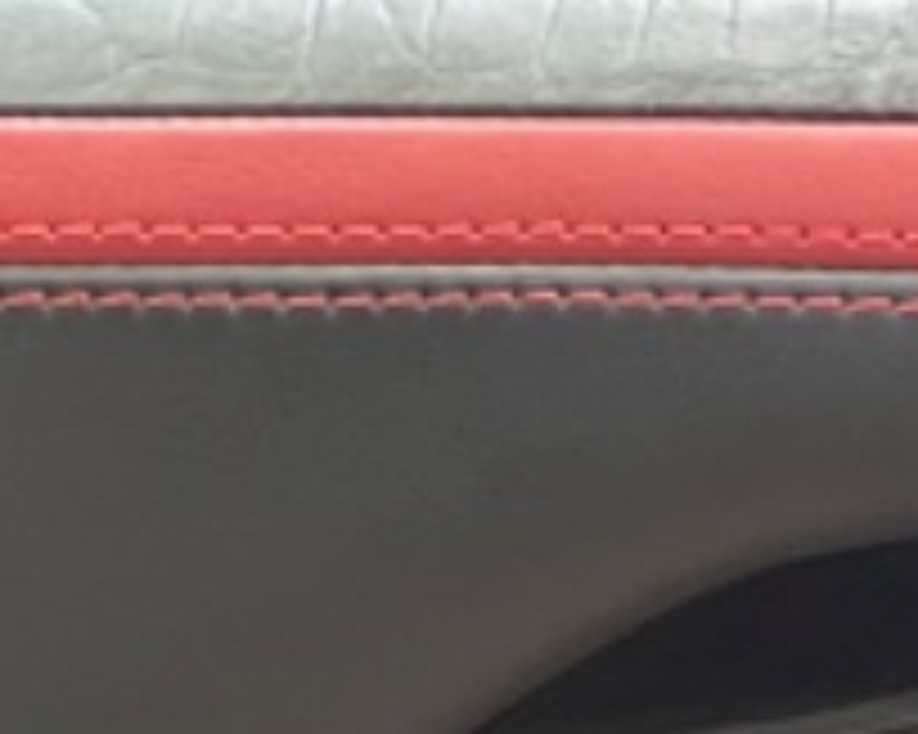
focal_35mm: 172
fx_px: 4671
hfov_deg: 10.0
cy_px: -95
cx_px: 2120
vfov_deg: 8.9
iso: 200
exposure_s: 1/60
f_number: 1.6
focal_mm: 5.1
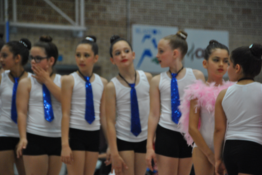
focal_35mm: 210
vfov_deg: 6.6
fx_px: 1530
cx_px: 131
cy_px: 88
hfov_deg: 9.8
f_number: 6
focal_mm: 140
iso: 800
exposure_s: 1/100
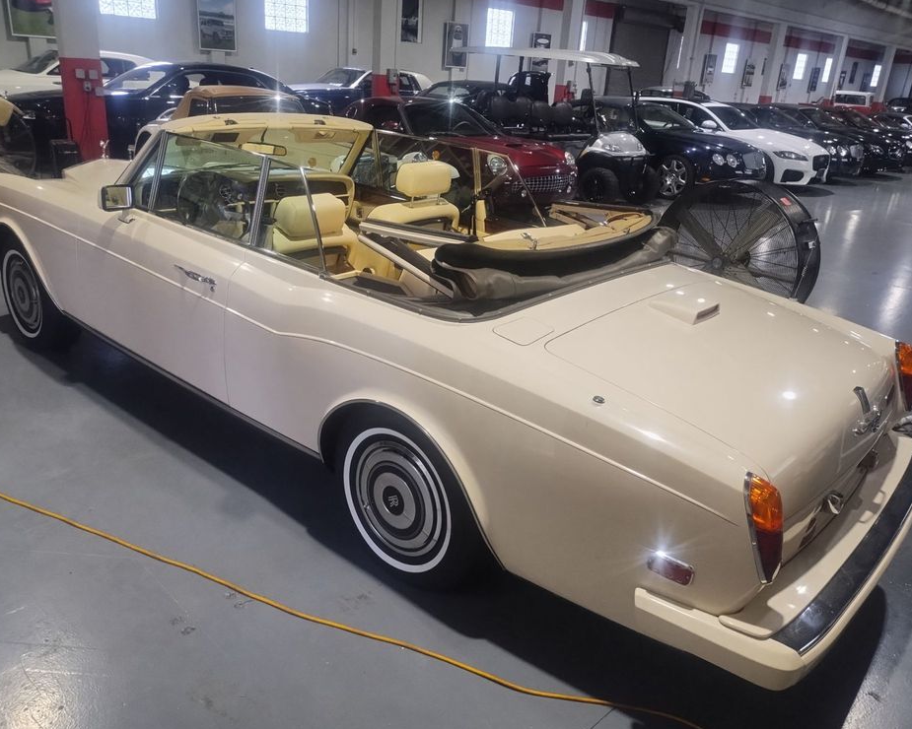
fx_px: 729
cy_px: 370
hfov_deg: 64.1
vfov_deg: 53.2
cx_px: 446
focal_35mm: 27
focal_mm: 4.71
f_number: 1.7
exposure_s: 1/60
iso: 111
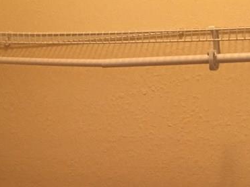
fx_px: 578
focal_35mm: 80
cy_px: 235
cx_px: 128
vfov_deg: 17.4
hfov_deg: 24.4
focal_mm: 4.15
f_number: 2.2
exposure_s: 1/15
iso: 250
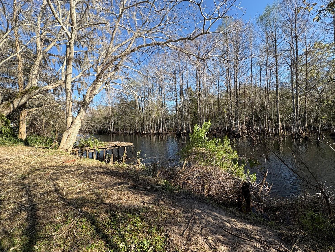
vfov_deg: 81.8
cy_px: 127
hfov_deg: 98.2
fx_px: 145
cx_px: 164
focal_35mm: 15
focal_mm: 2.22
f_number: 2.2
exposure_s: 1/675
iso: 40
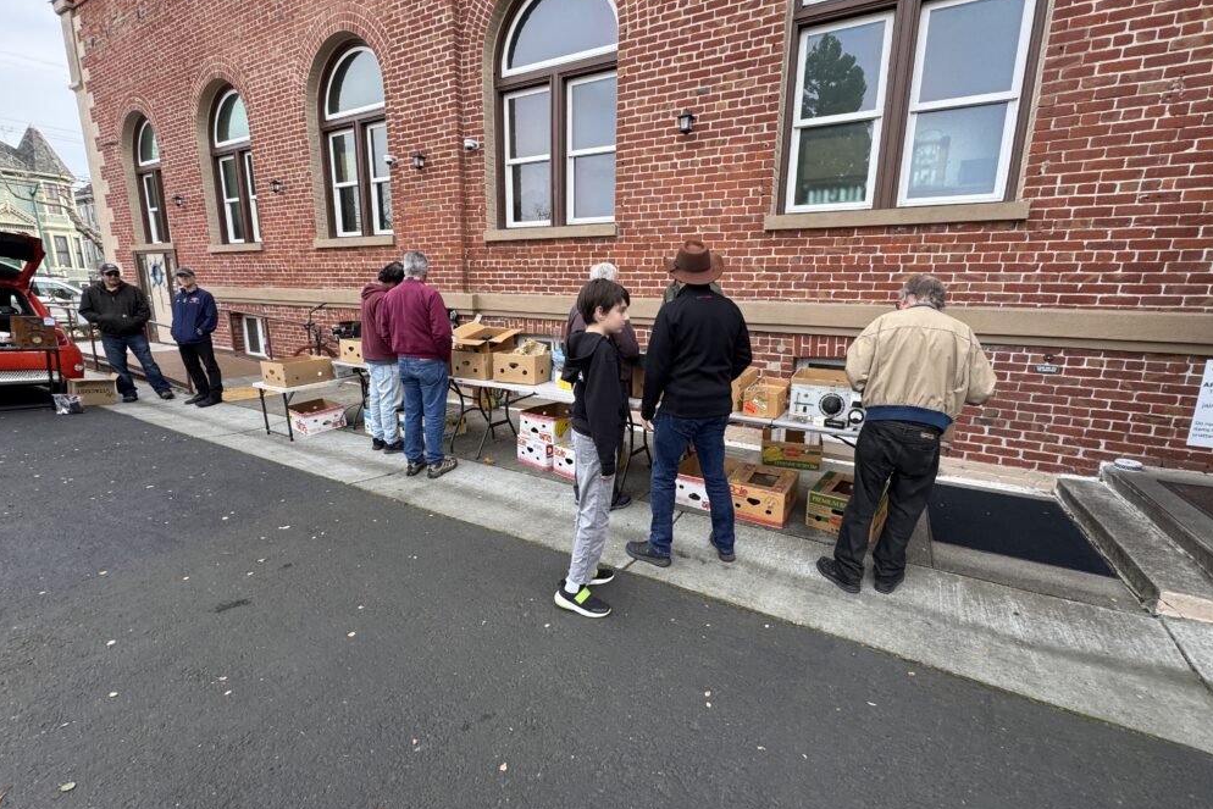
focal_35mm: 15
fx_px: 505
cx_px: 620
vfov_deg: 77.3
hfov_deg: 100.4
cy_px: 393
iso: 40
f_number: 2.2
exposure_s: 1/286
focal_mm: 2.22
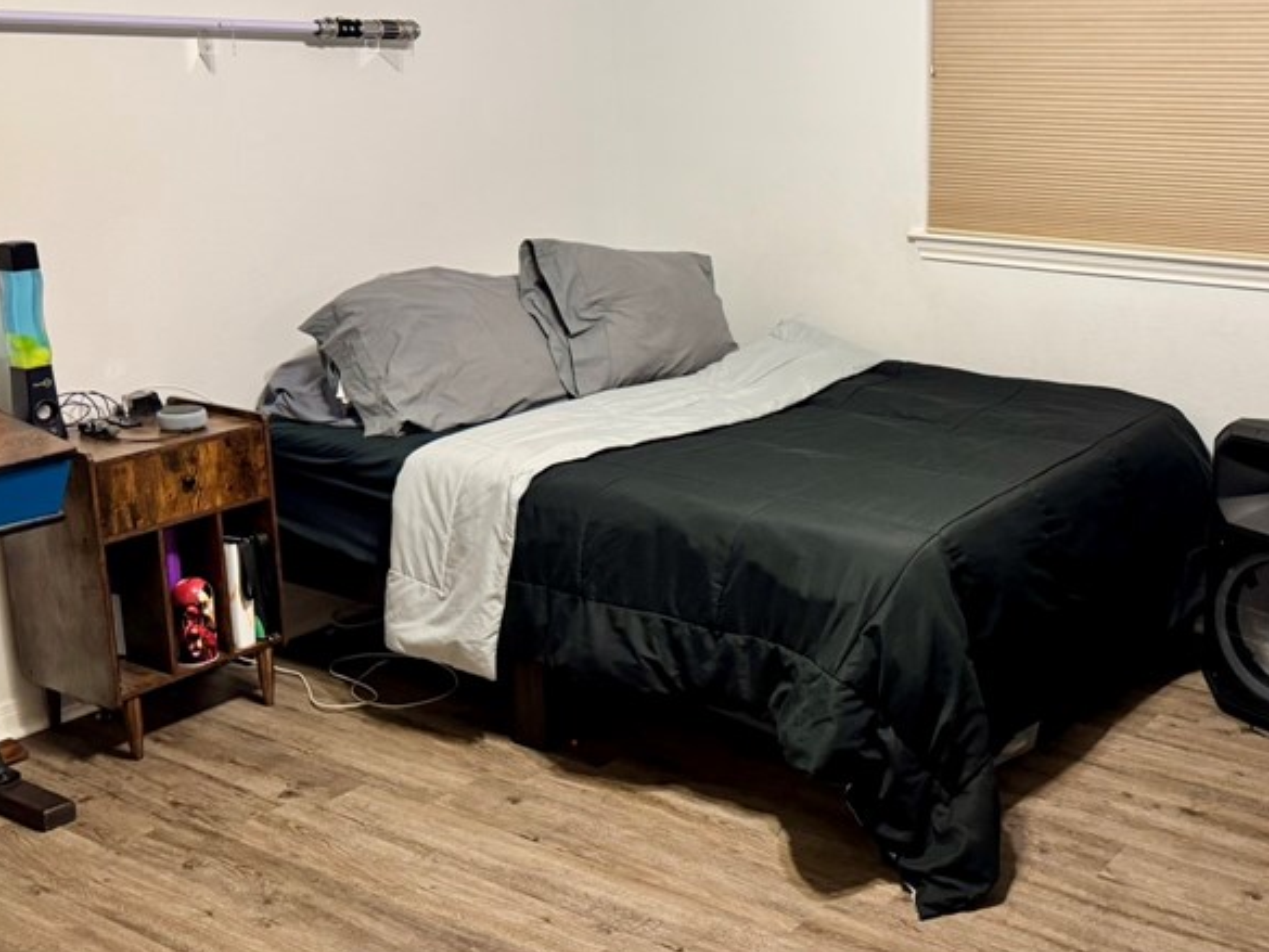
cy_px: 393
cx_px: 959
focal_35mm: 42
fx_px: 1540
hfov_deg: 43.3
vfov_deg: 34.3
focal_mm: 6.76
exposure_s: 1/60
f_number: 1.78
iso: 320
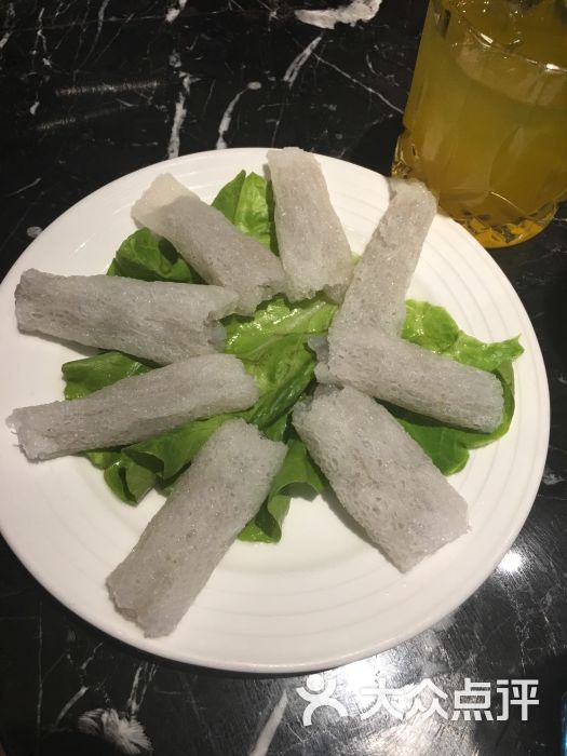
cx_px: 284
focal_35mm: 29
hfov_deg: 48.2
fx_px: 633
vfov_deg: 61.7
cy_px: 378
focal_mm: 4.15
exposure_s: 1/33
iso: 64
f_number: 2.2
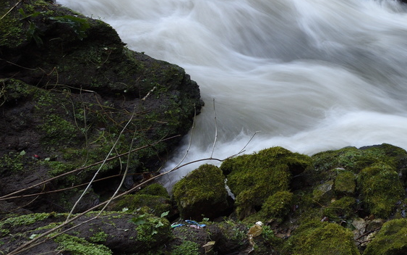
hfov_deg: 31.4
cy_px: 14
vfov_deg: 29.0
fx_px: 466
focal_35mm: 42
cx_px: 570
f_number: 7.1
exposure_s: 1/5
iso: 500
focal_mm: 14
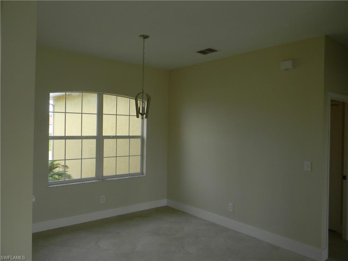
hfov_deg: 63.4
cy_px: 130
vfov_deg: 49.7
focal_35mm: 28
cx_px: 174
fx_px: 281
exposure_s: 1/67.3
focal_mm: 5
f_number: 3.5
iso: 80
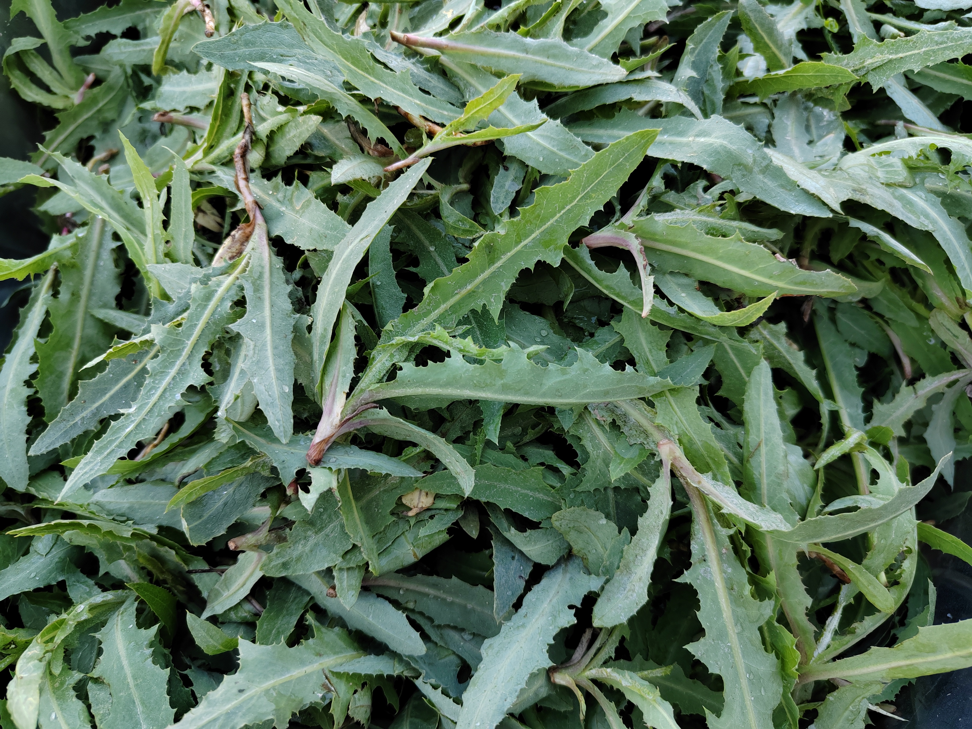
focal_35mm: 27
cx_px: 486
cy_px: 364
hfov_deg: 65.3
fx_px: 758
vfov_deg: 51.4
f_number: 1.8
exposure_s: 1/100
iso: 320
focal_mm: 6.14
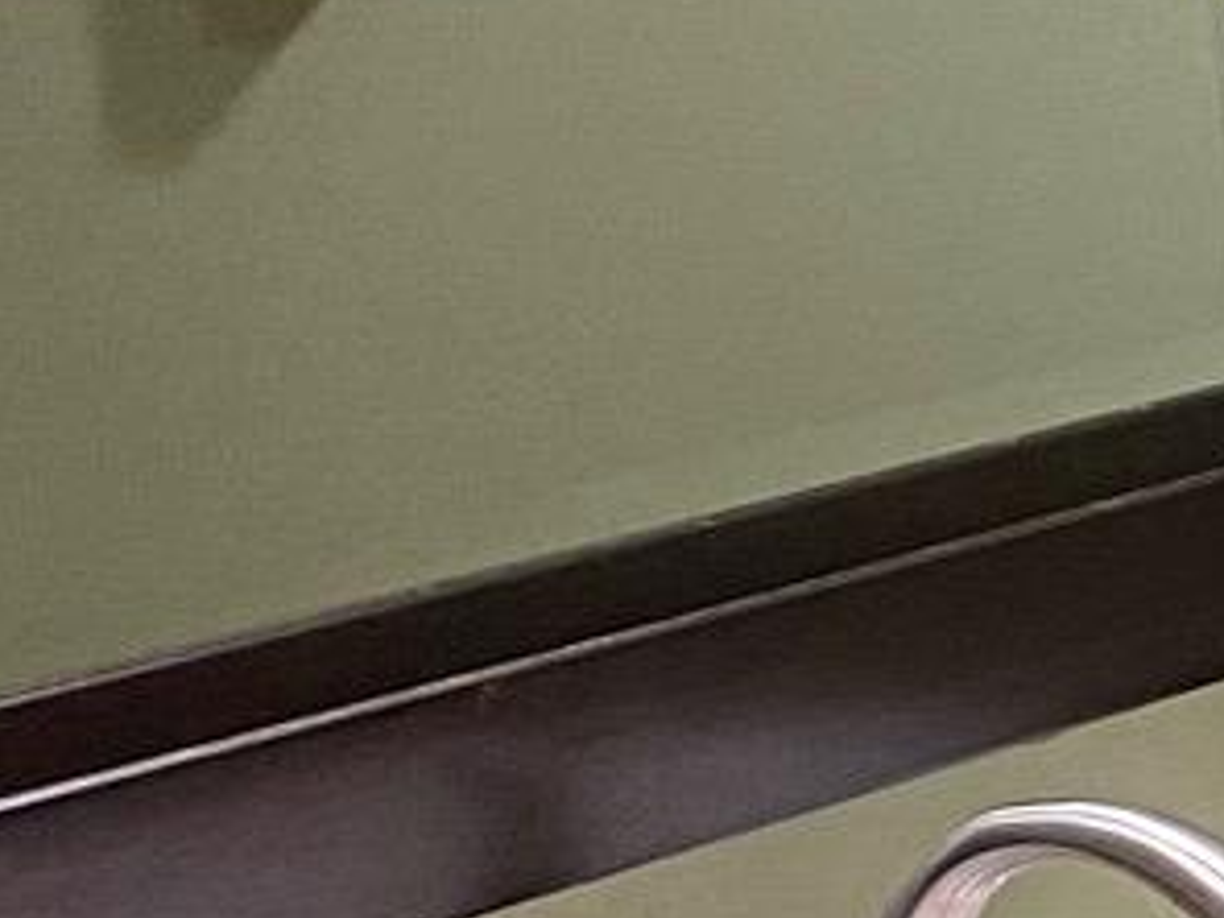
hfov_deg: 8.6
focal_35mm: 180
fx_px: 6365
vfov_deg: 8.2
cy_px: 604
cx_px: 3957
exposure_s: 1/60
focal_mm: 4.25
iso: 320
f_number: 1.8
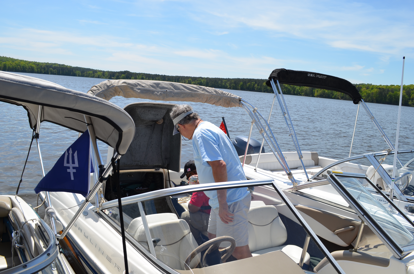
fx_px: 344
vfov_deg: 43.4
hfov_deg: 62.0
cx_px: 207
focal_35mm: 30
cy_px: 137
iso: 100
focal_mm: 20
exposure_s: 1/320
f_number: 9
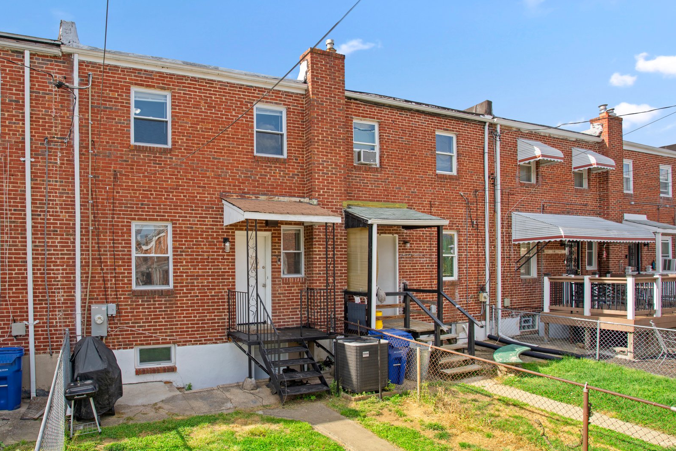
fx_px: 413
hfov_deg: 77.7
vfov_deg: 57.1
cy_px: 202
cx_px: 271
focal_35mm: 22
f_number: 8
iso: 100
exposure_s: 1/20
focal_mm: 17
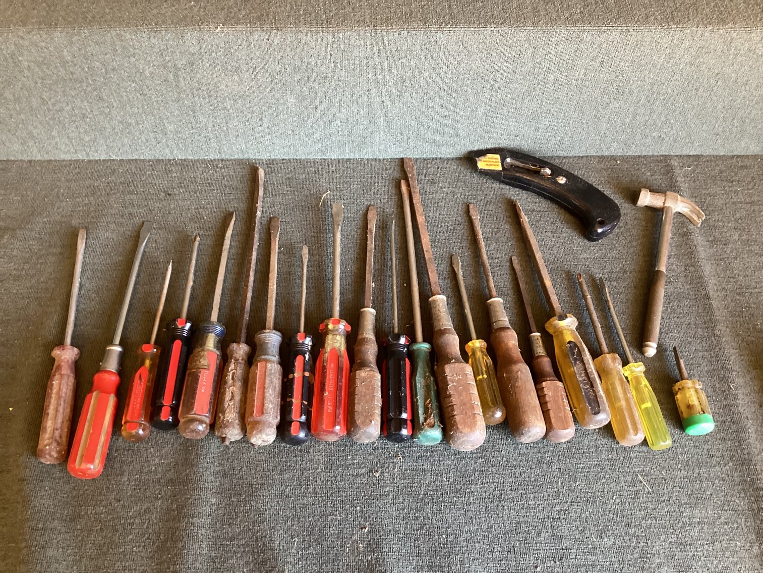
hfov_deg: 58.3
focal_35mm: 31
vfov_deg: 45.4
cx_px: 382
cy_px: 286
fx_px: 683
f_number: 2.4
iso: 250
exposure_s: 1/50
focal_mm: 3.3
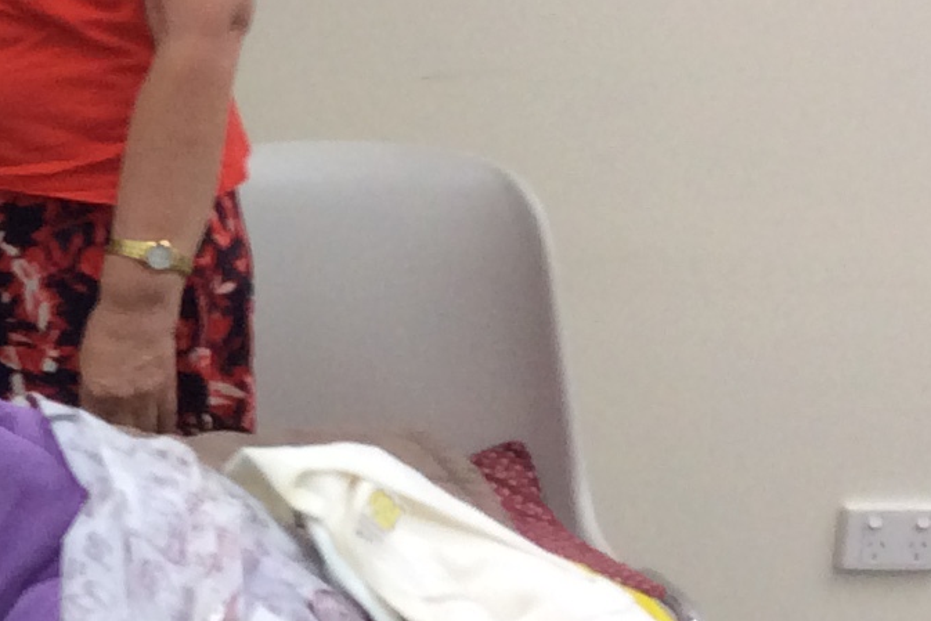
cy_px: 180
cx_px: -811
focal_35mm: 128
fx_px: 3311
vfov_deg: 10.7
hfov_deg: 14.0
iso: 50
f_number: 2.4
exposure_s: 1/25
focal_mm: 3.3
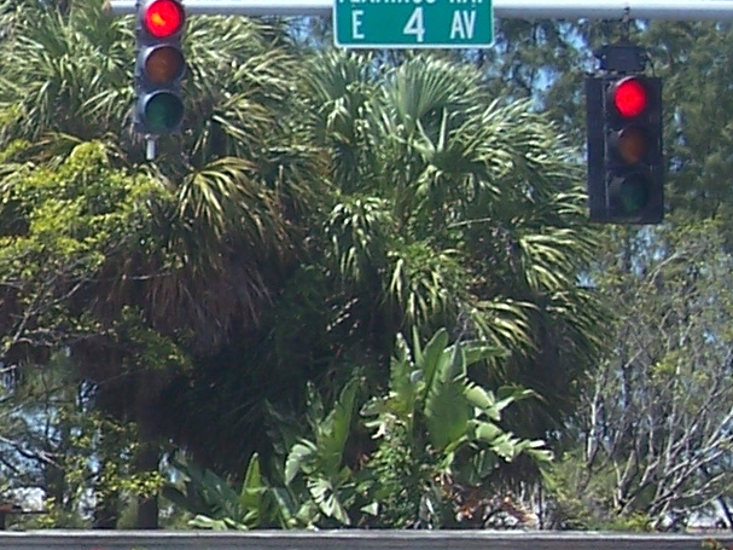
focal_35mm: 199
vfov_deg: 7.5
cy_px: 442
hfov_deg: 9.5
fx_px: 4213
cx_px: -569
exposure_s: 1/640
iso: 64
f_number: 2.8
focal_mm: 7.8
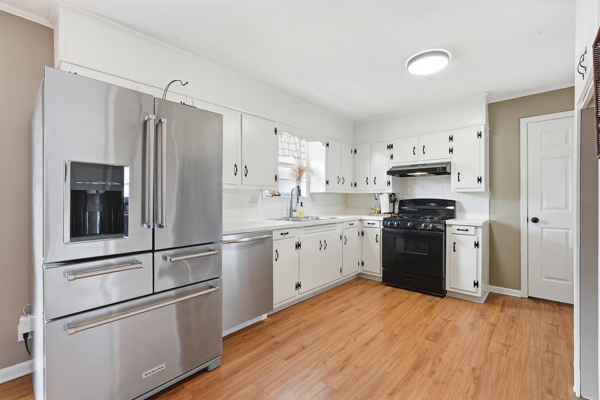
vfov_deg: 73.8
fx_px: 267
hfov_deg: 96.7
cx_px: 300
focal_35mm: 16
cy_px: 200
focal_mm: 16
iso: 250
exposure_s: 1/30
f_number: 9
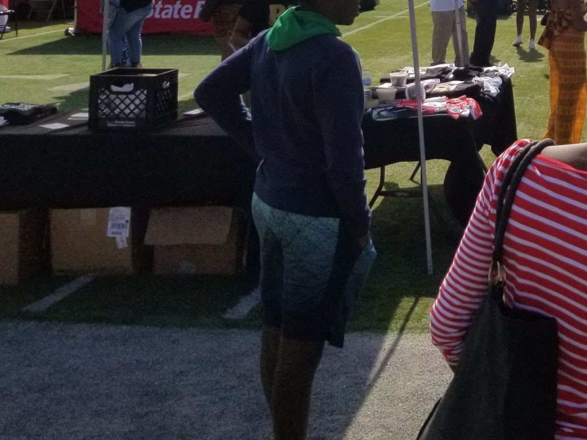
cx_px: 656
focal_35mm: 66
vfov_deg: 20.9
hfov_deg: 26.9
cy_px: -69
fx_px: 1119
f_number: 1.7
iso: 50
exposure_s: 1/5328
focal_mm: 4.25
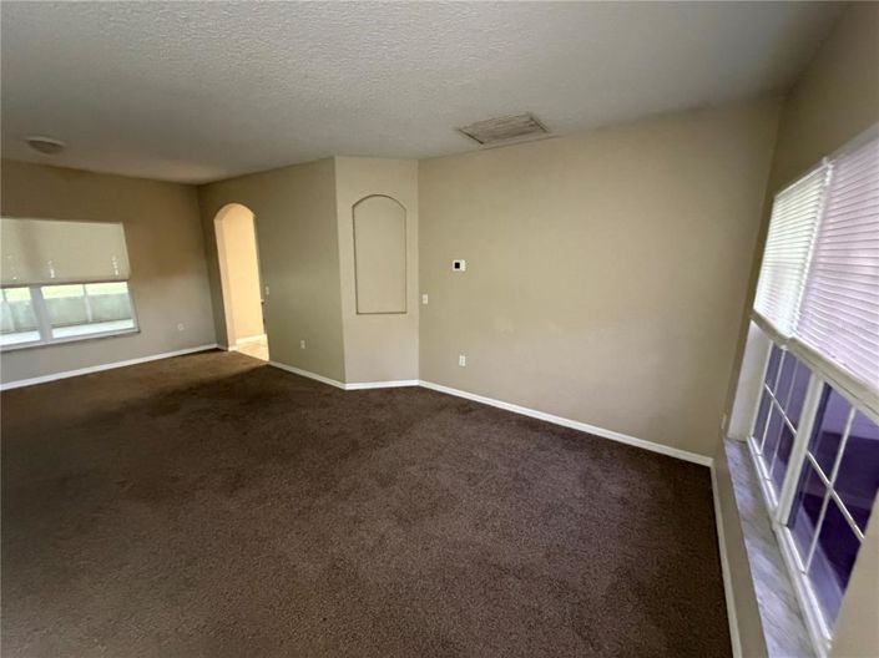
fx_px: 355
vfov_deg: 85.6
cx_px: 440
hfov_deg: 102.1
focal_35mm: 14
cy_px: 329
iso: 800
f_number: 2.2
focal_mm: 2.22
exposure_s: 1/60
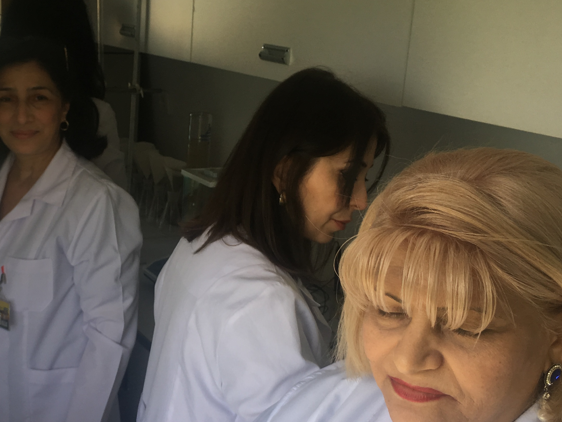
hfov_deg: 34.8
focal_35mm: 54
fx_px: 877
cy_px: 253
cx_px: 141
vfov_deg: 27.0
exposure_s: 1/229
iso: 25
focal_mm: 4.15
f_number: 2.2
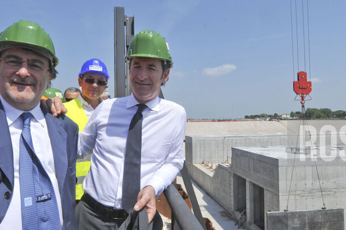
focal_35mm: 25
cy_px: 109
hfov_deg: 71.5
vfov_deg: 51.2
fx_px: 240
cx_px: 161
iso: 200
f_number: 11
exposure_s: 1/500
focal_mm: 14
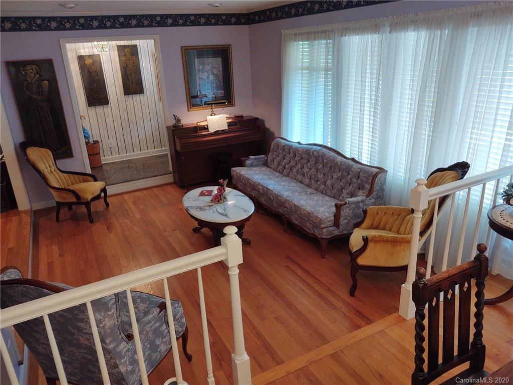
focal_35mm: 27
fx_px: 400
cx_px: 256
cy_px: 192
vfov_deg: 51.4
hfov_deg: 65.3
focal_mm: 4.75
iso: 175
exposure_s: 1/60
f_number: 1.7
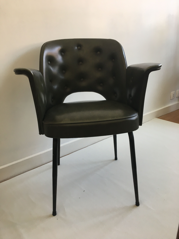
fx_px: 200
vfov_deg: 61.7
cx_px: 90
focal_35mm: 29
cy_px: 120
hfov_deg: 48.2
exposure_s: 1/33
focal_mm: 4.15
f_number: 2.2
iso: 32
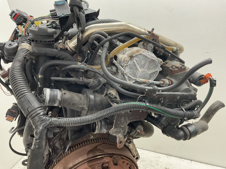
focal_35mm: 29
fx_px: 189
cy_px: 84
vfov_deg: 48.2
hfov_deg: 61.7
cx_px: 113
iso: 64
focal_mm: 3
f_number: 1.8
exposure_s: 1/50
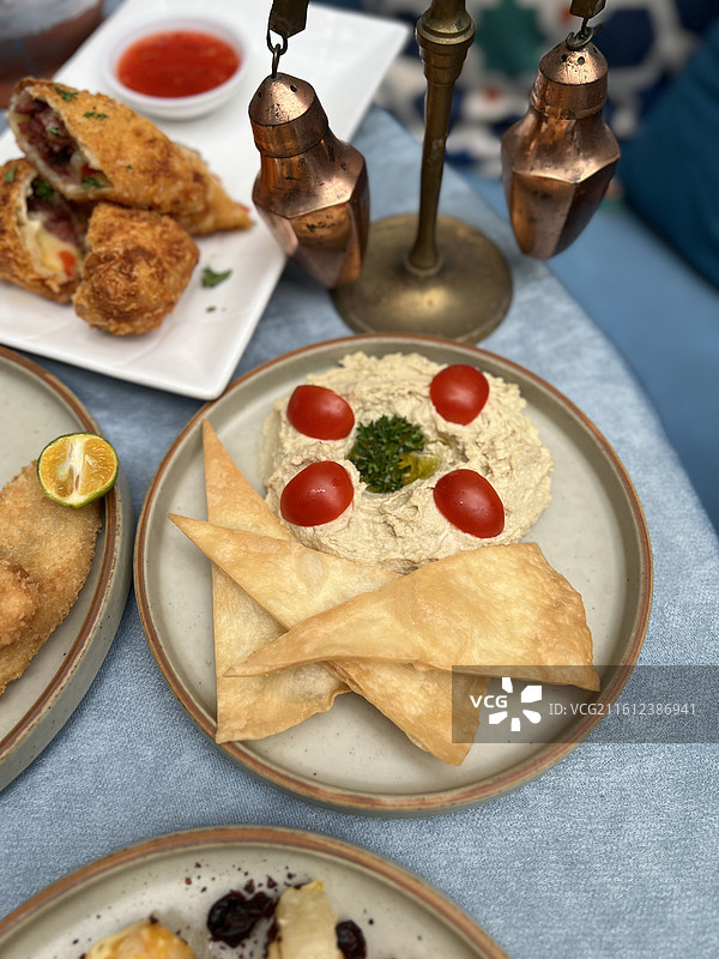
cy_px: 480
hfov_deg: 53.1
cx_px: 360
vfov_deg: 67.3
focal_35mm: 26
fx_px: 720
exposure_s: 1/367
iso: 50
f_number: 1.5
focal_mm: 5.7
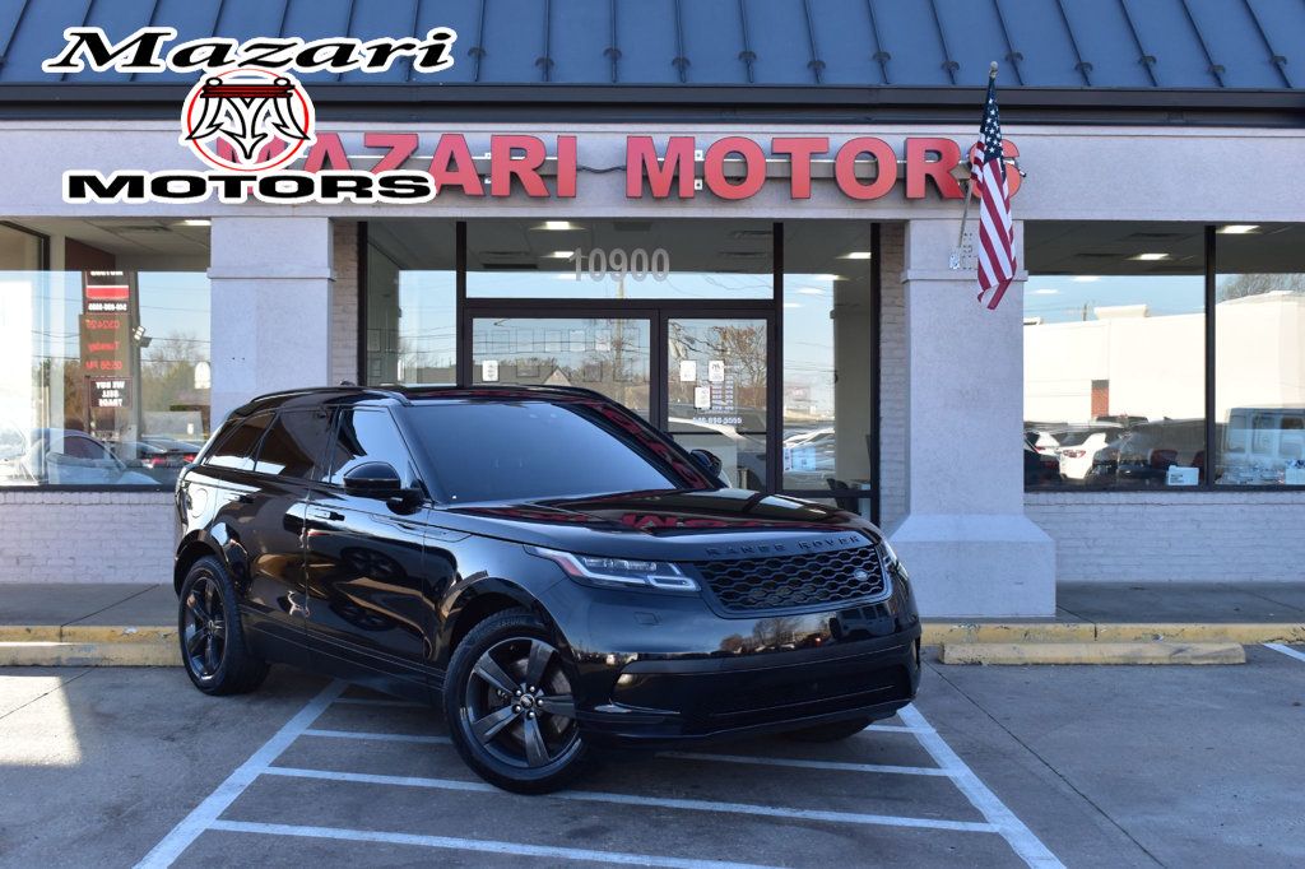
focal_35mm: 46
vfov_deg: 28.9
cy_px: 434
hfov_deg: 42.3
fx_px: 1685
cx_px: 652
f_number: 9
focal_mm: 31
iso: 400
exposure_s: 1/160
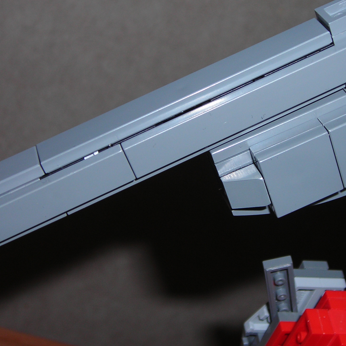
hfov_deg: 19.9
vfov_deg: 19.9
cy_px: 130
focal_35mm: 87
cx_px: 203
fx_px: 984
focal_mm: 9.1
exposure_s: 1/60.1
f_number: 7.3
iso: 50
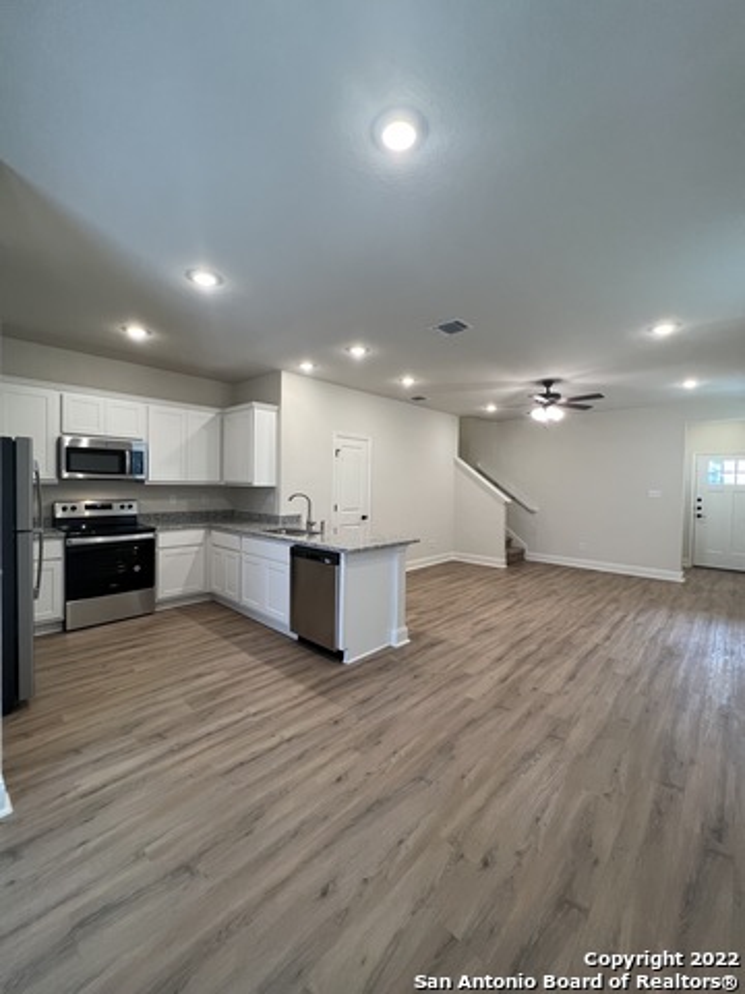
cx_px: 372
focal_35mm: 13
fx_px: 373
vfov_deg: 106.2
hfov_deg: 89.9
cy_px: 497
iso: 200
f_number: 1.8
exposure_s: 1/120
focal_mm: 1.57
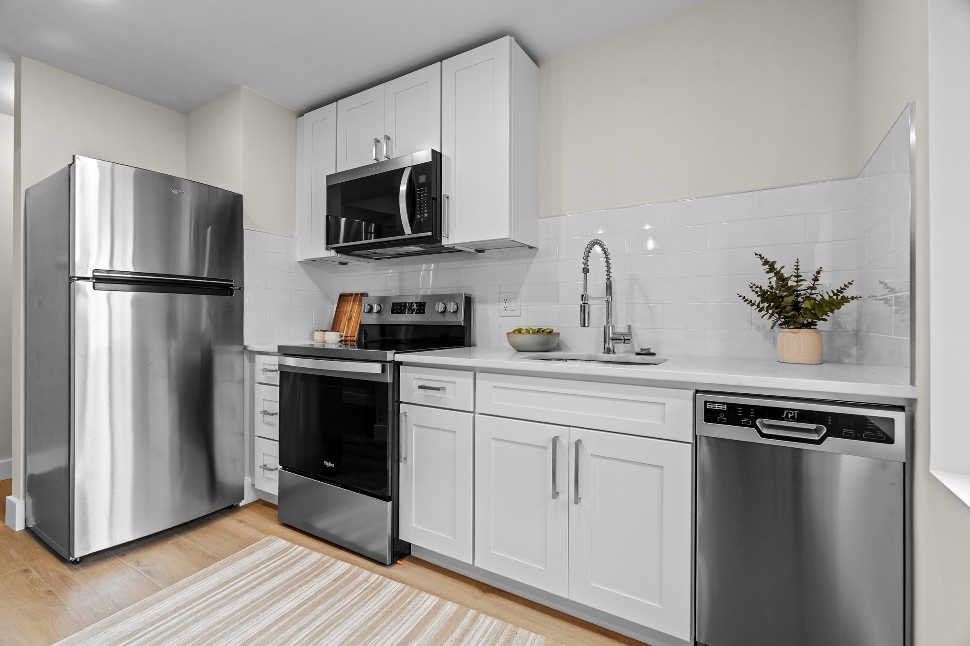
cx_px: 485
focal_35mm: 16
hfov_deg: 96.7
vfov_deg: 73.7
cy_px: 323
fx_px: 431
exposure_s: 1/2.5
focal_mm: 16
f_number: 9
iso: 200
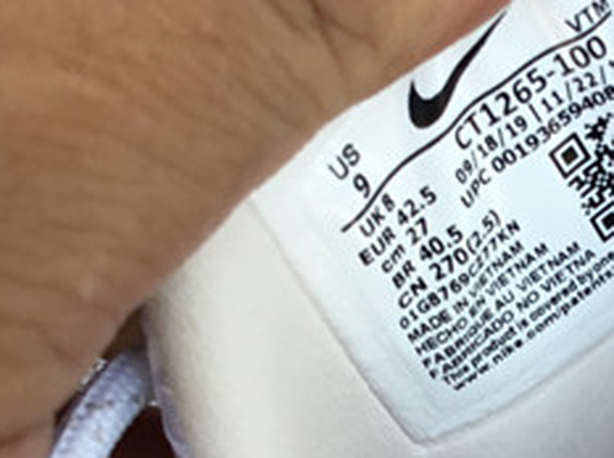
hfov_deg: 15.8
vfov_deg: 12.1
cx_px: 727
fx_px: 2125
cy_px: 530
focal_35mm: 120
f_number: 2.4
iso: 25
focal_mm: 3.3
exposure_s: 1/130
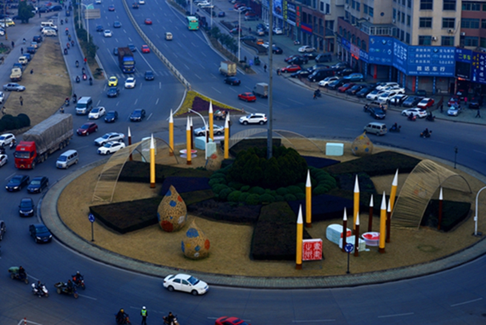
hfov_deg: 28.8
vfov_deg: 19.5
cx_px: 243
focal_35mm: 70
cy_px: 162
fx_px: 946
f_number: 7.1
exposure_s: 1/80
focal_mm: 70
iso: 200
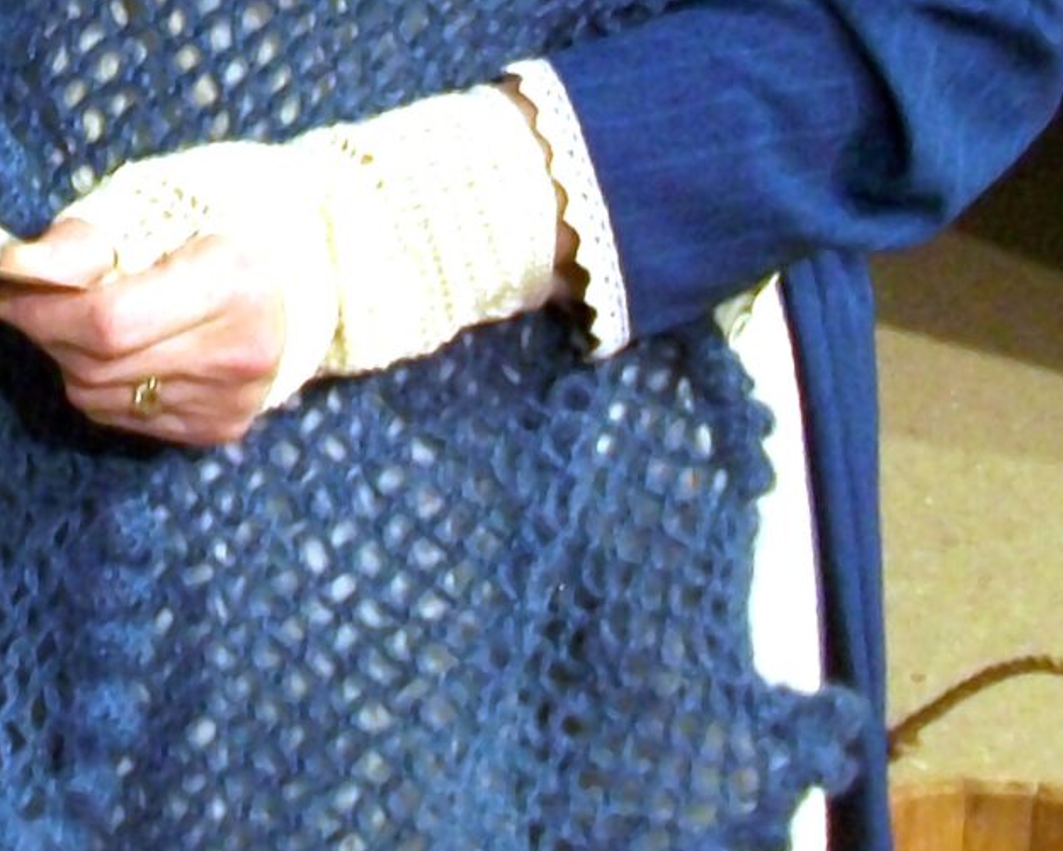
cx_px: -546
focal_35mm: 128
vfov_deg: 11.2
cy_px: -703
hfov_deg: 14.1
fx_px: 4027
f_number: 2.8
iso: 160
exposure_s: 1/8
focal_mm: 5.7
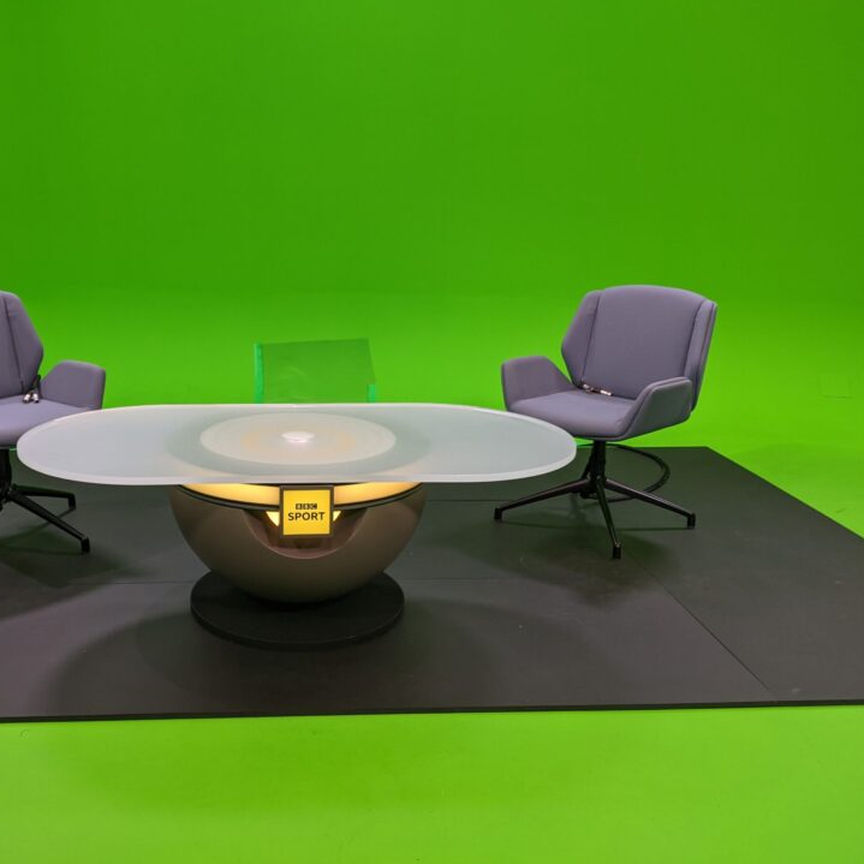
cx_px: 279
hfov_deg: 47.6
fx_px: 960
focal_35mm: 34
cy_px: 413
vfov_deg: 48.4
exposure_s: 1/49.9
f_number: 1.8
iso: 64
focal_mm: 4.44
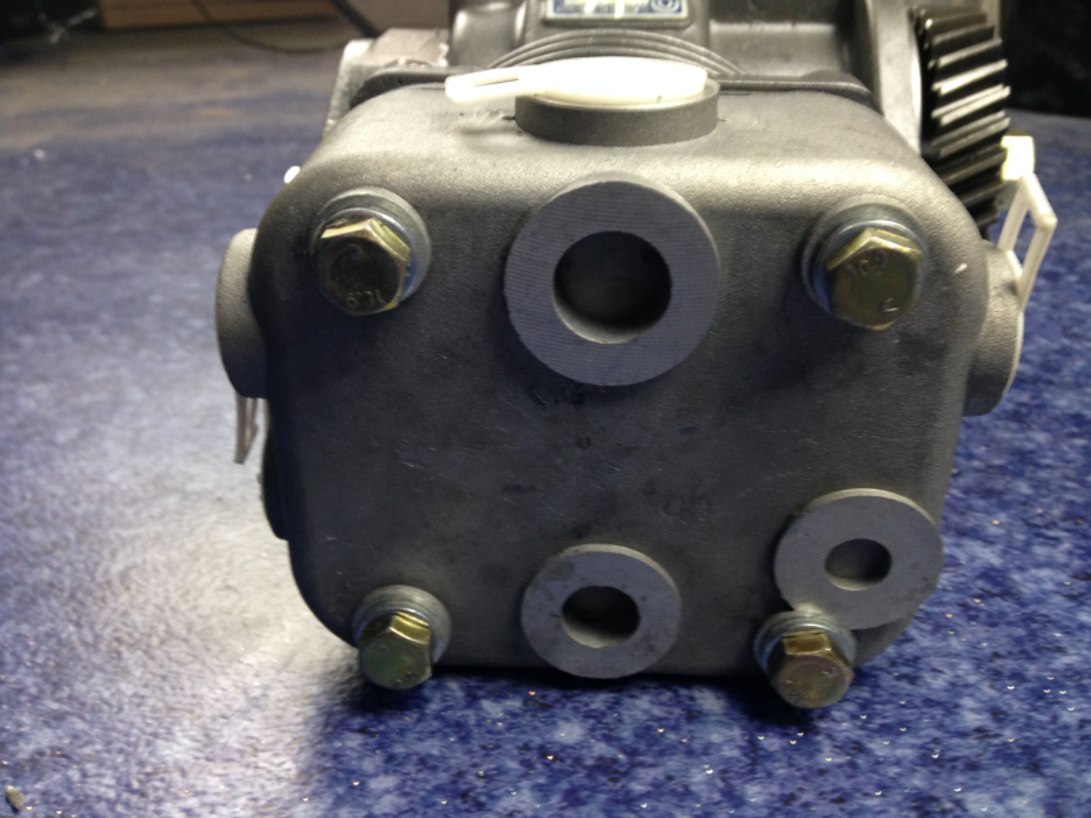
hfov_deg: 55.4
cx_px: 546
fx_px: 1040
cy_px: 409
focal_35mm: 33
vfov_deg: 42.9
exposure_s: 1/20
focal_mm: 4.12
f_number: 2.4
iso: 100
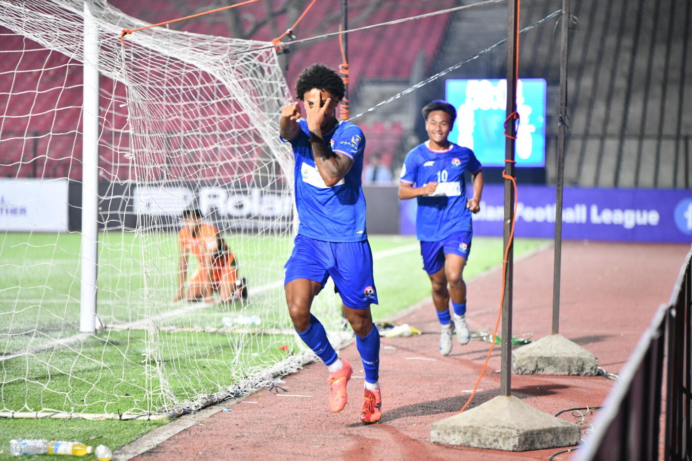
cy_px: 230
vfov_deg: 7.8
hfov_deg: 11.7
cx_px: 346
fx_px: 3363
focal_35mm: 175
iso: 2000
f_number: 2.8
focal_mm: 175
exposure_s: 1/400
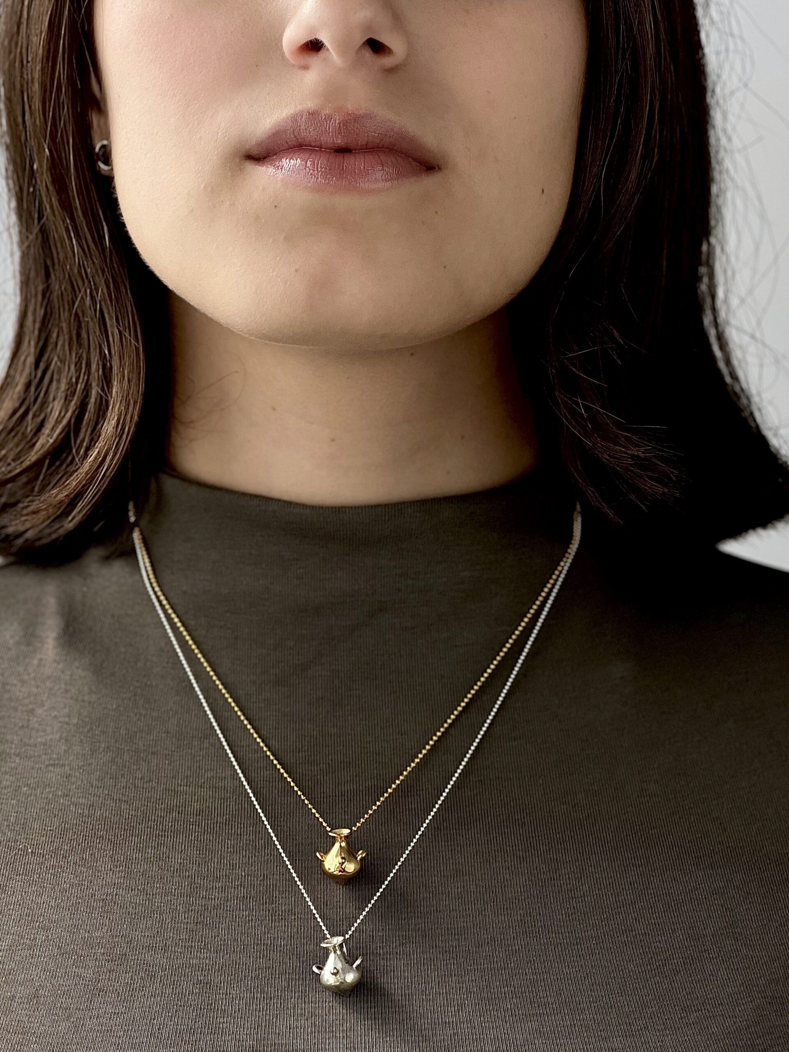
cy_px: 526
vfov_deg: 25.3
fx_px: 2340
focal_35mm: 77
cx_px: 394
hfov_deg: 19.1
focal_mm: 9
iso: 80
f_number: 2.8
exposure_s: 1/121
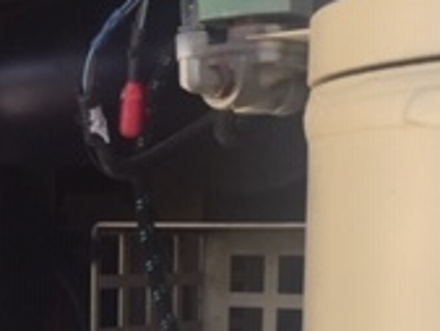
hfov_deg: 17.0
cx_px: -94
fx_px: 1399
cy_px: 399
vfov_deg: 13.1
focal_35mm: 110
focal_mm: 4.15
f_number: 2.2
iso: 32
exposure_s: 1/565
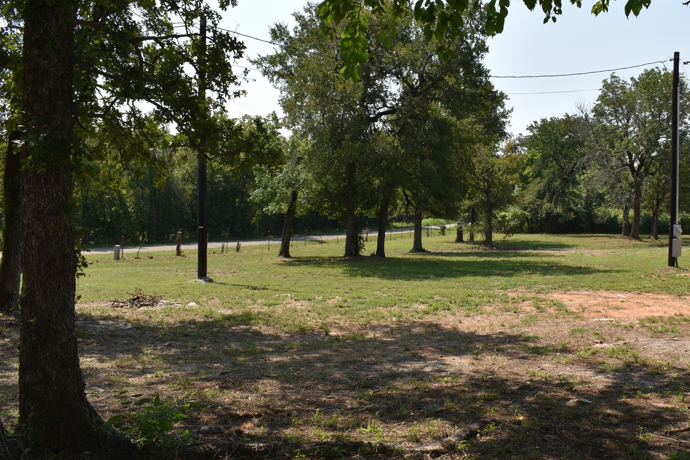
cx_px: 447
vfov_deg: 35.0
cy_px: 221
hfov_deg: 50.0
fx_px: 728
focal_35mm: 38
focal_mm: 18
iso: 100
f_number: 9
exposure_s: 1/200
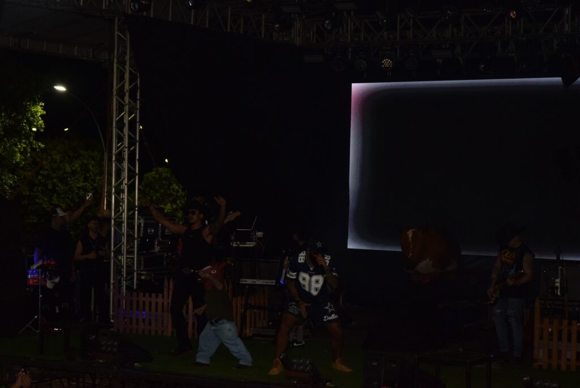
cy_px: 194
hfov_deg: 24.6
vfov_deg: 16.6
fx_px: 1330
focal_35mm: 82
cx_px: 290
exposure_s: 1/100
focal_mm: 55
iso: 800
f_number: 5
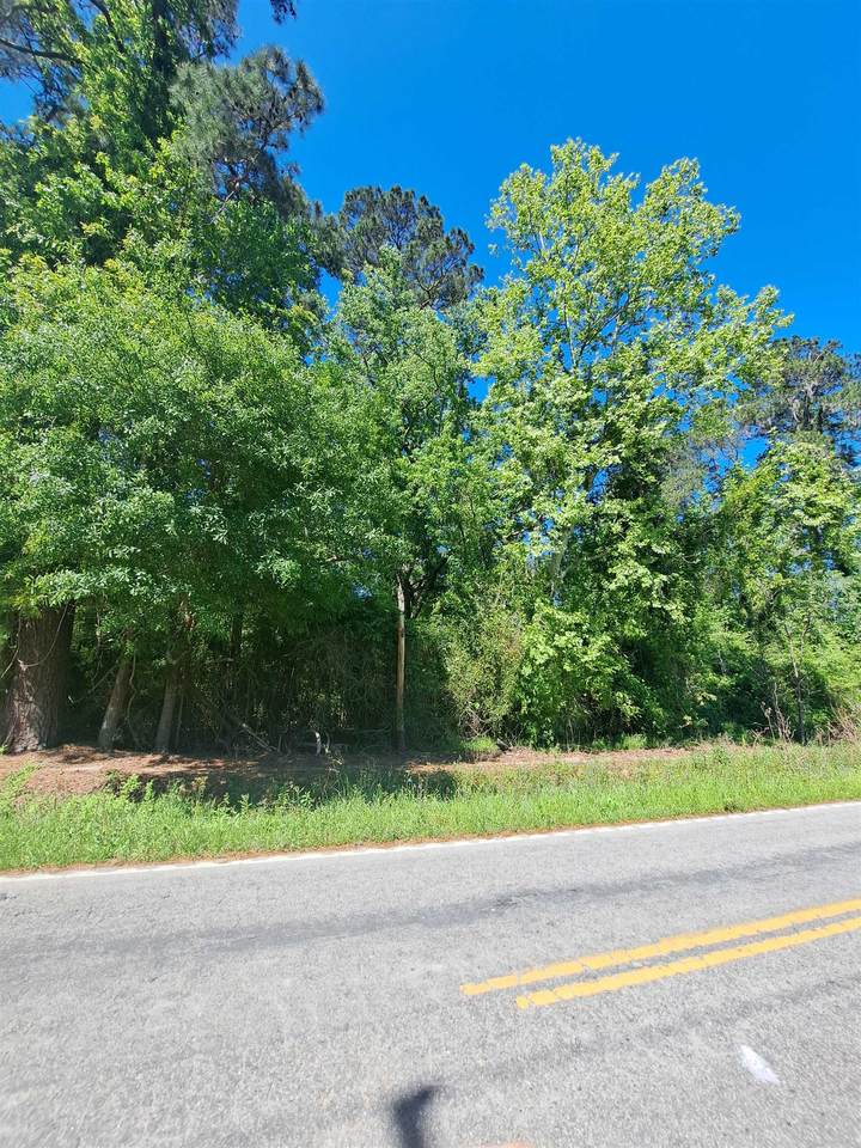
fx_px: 431
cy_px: 574
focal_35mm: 13
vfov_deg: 106.2
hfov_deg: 89.9
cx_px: 430
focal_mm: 1.74
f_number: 2.2
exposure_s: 1/493
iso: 50
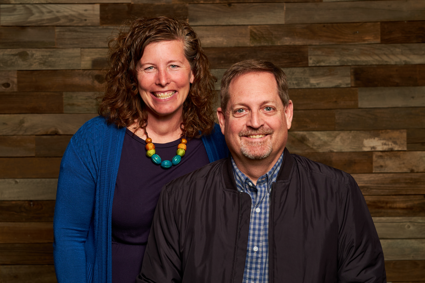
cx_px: 212
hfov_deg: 24.2
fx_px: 992
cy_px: 142
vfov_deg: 16.3
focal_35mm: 84
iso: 200
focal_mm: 56
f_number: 5.6
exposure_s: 1/180
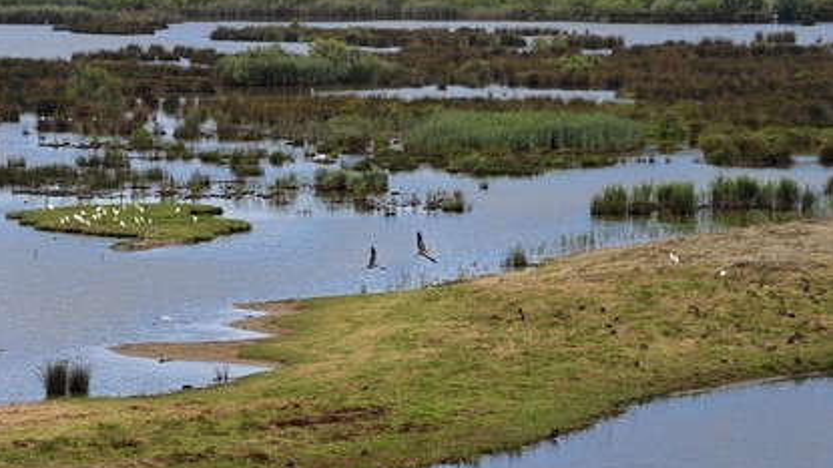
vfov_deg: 5.7
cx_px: 413
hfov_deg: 10.2
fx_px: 4681
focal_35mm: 212
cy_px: 209
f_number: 13
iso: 200
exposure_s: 1/250
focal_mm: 200
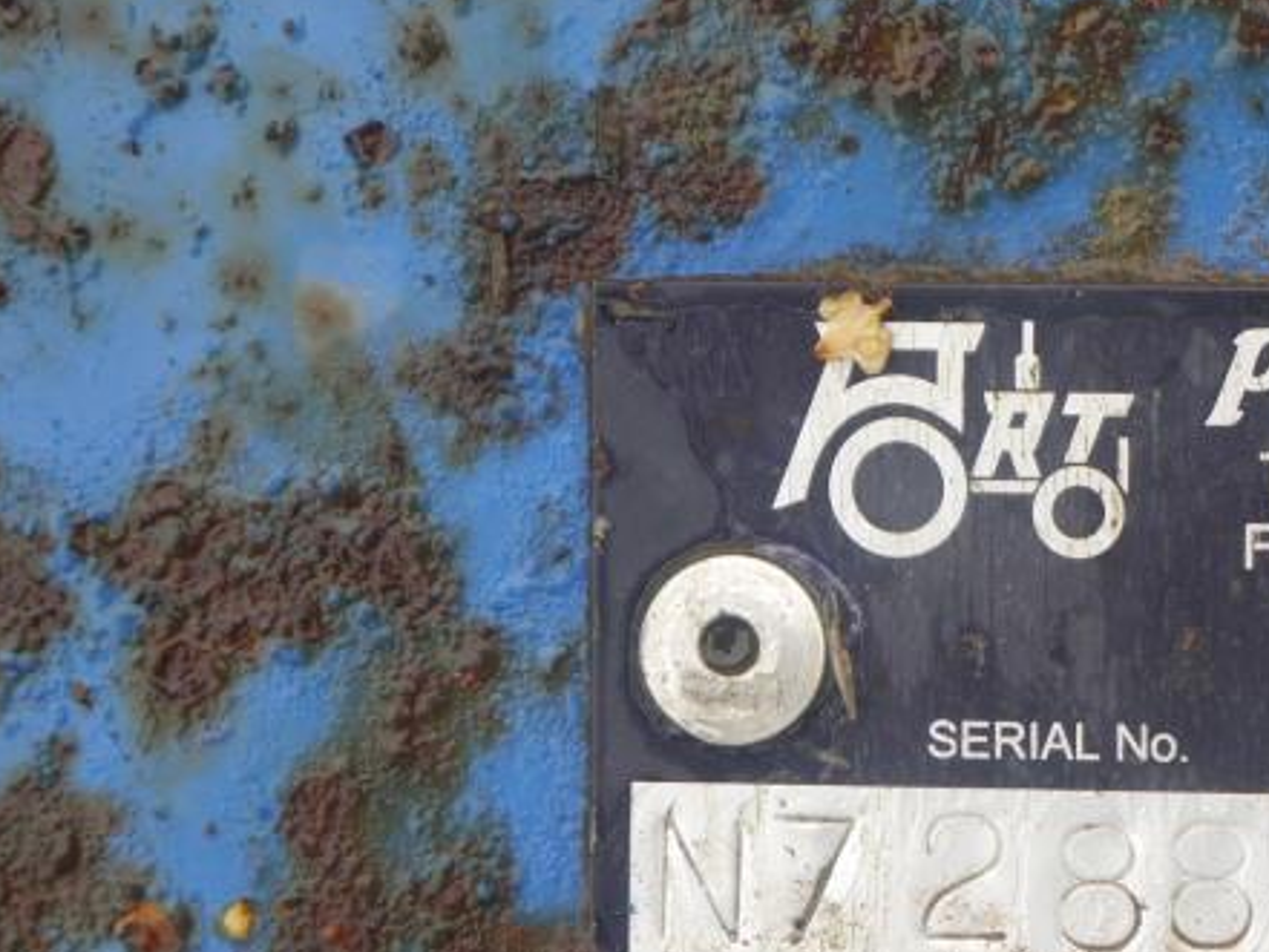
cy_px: 742
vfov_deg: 12.7
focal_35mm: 116
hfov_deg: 16.4
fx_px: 4254
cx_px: 1445
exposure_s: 1/125
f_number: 5.6
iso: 160
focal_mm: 25
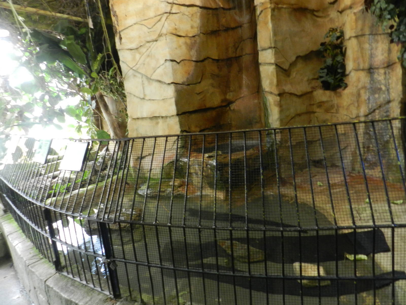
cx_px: 203
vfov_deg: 58.9
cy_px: 152
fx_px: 270
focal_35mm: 23
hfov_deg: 73.9
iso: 400
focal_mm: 4
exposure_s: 1/4
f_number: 3.4
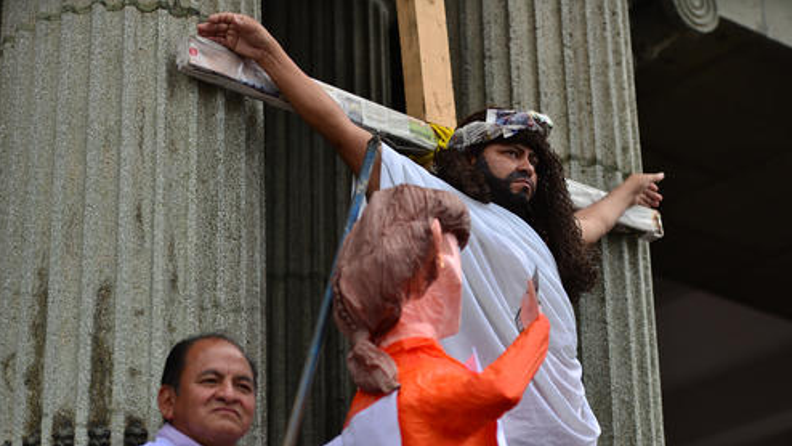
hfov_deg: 20.2
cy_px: 266
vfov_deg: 11.4
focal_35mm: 106
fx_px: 2226
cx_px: 398
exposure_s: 1/800
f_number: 2.8
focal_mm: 100
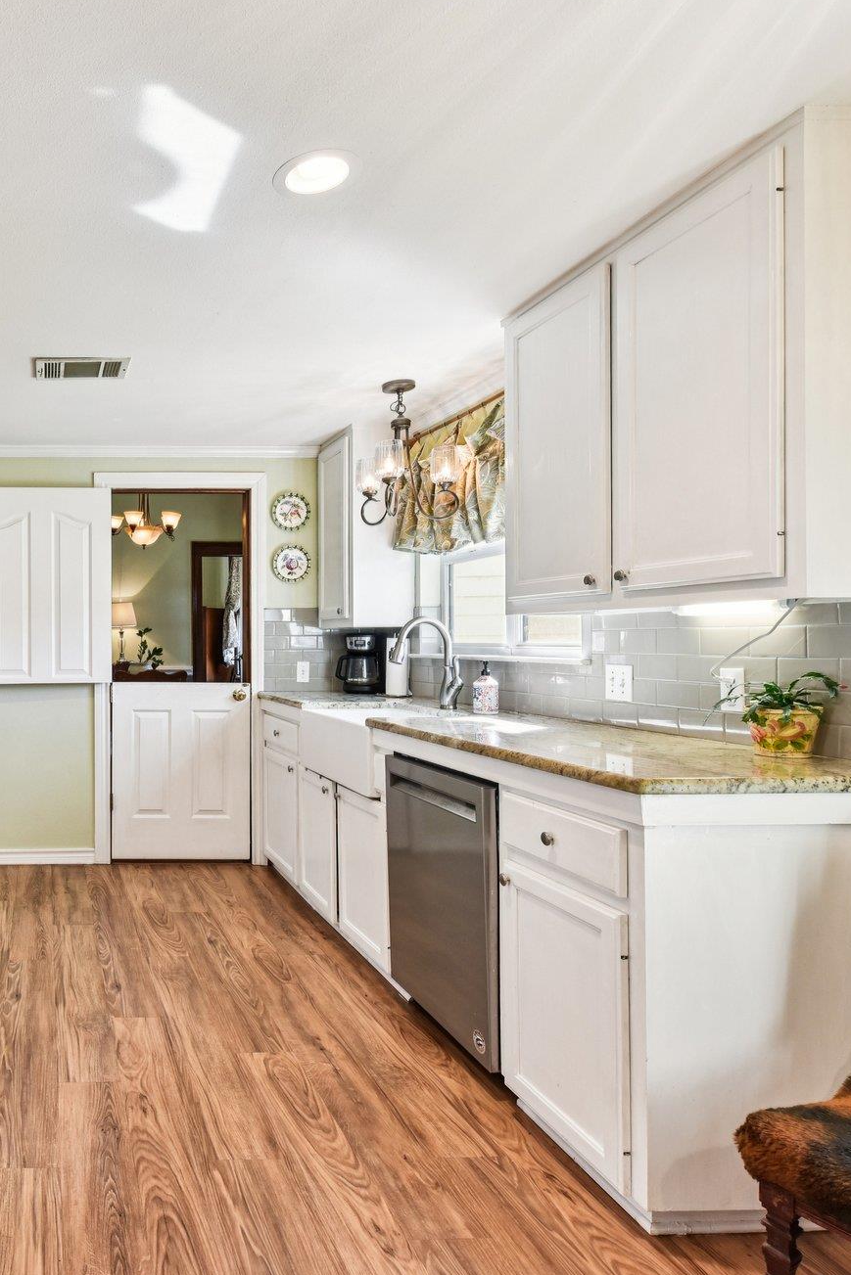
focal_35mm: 22
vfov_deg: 78.6
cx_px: 46
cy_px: 638
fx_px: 780
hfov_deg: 49.3
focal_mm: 14
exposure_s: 1/15
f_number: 8
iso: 360
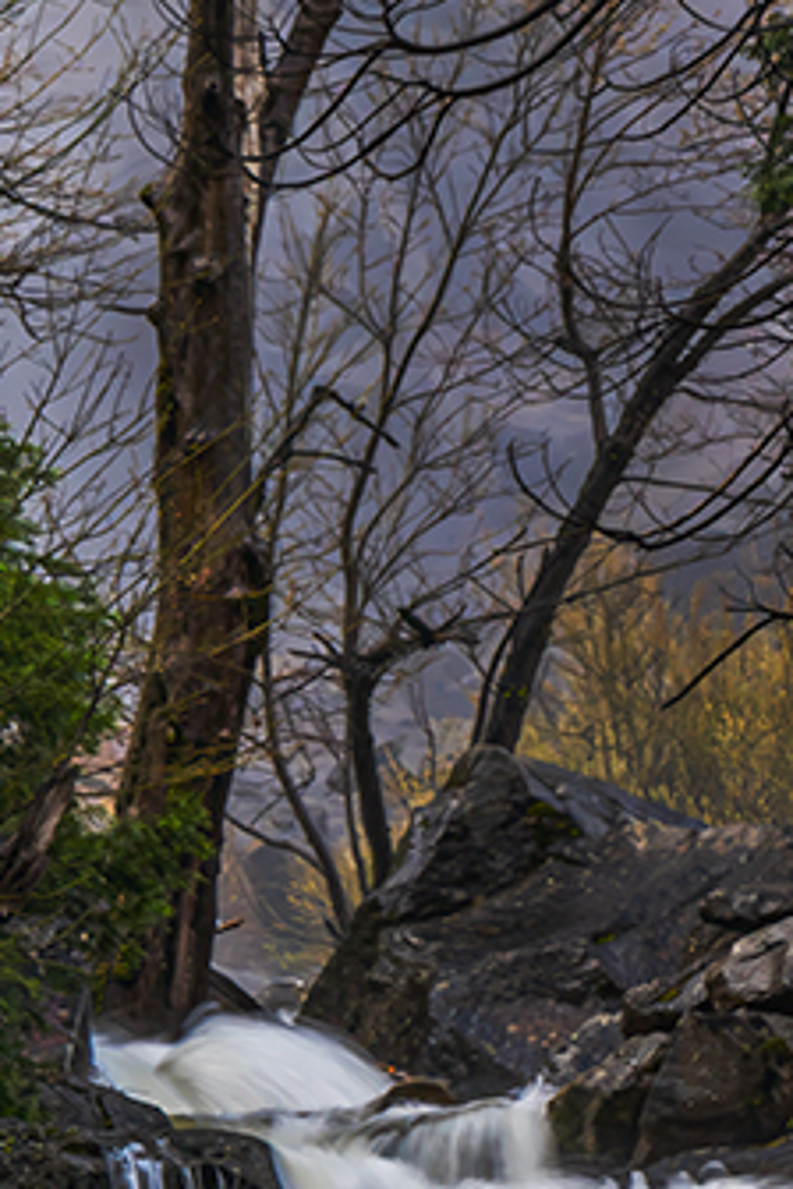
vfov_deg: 8.2
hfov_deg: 5.5
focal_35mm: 250
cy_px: -241
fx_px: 8260
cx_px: -120
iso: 200
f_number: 16
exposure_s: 1/5
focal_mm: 70
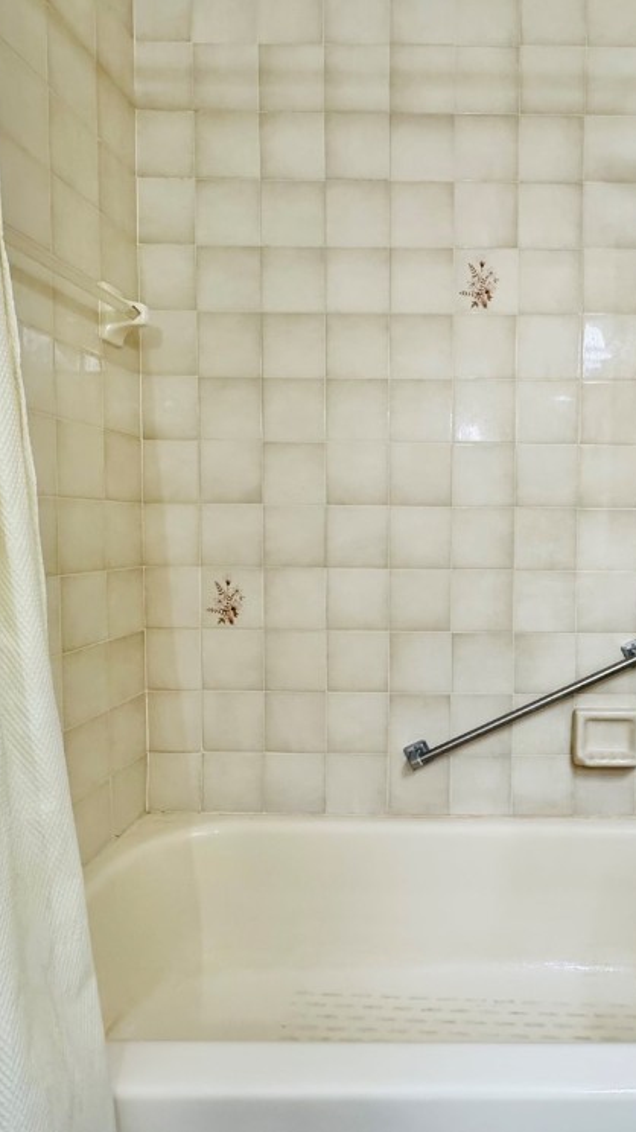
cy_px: 558
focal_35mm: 21
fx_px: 630
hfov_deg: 51.0
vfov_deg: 83.9
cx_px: 487
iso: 320
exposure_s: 1/120
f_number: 2.2
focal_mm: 2.22
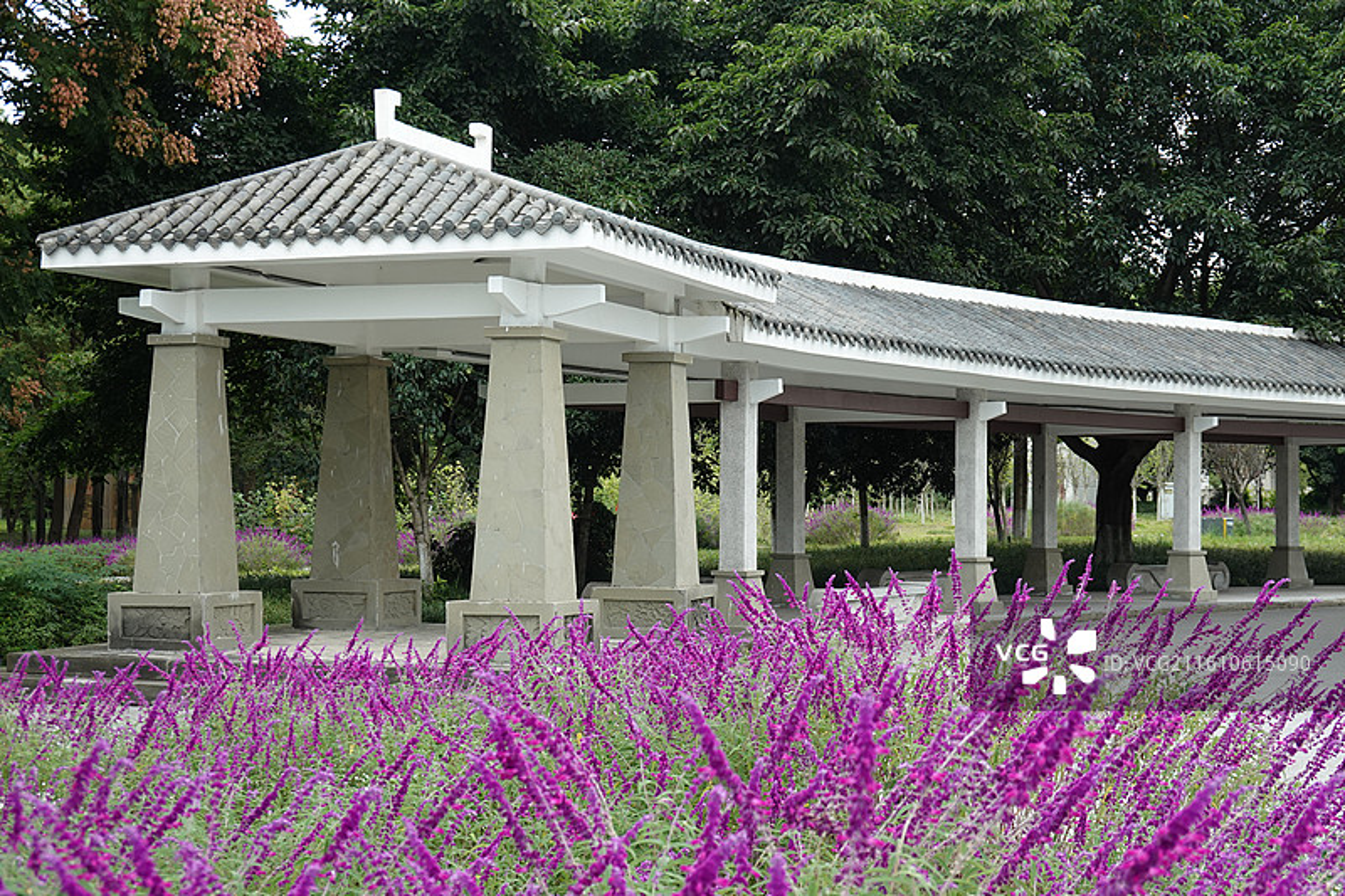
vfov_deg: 22.3
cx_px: 672
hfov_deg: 32.9
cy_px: 448
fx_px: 2278
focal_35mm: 61
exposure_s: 1/80
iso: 200
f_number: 4
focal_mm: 22.46
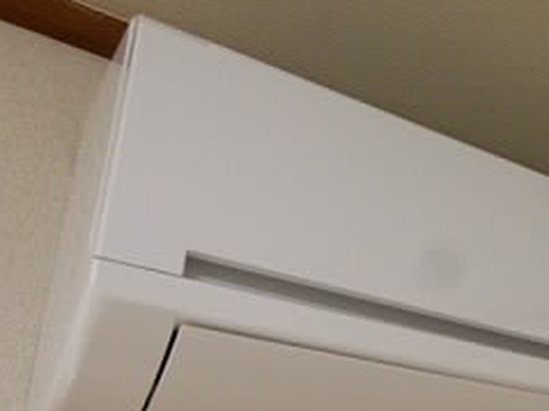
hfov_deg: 38.5
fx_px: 745
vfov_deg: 30.4
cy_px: 307
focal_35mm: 47
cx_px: 459
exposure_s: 1/60
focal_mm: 4.5
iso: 400
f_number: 3.1
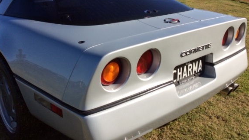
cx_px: 122
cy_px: 50
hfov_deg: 50.5
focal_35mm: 40
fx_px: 264
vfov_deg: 29.6
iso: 32
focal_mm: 3.3
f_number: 2.4
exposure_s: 1/1733
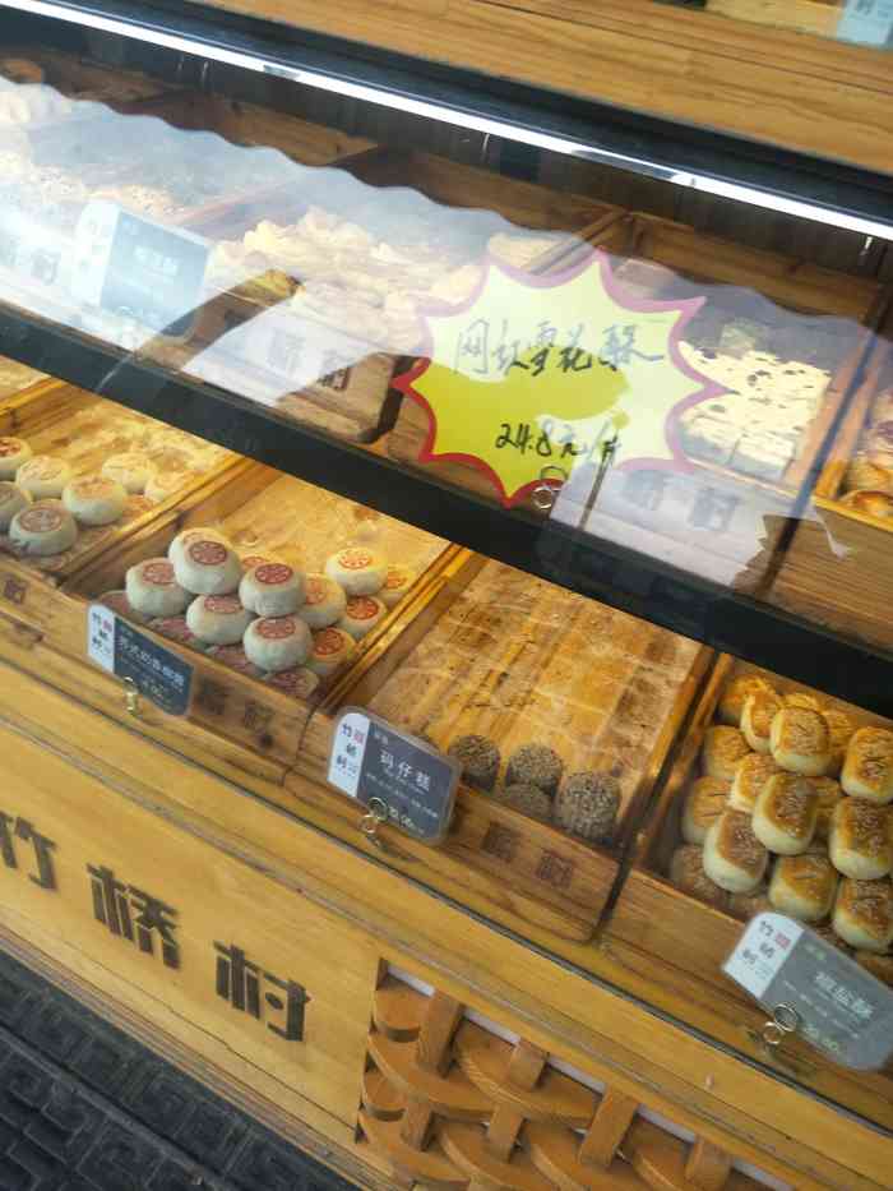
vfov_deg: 71.6
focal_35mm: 24
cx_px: 446
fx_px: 825
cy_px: 596
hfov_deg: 56.8
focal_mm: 4.1
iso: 33
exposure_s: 1/123
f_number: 1.7
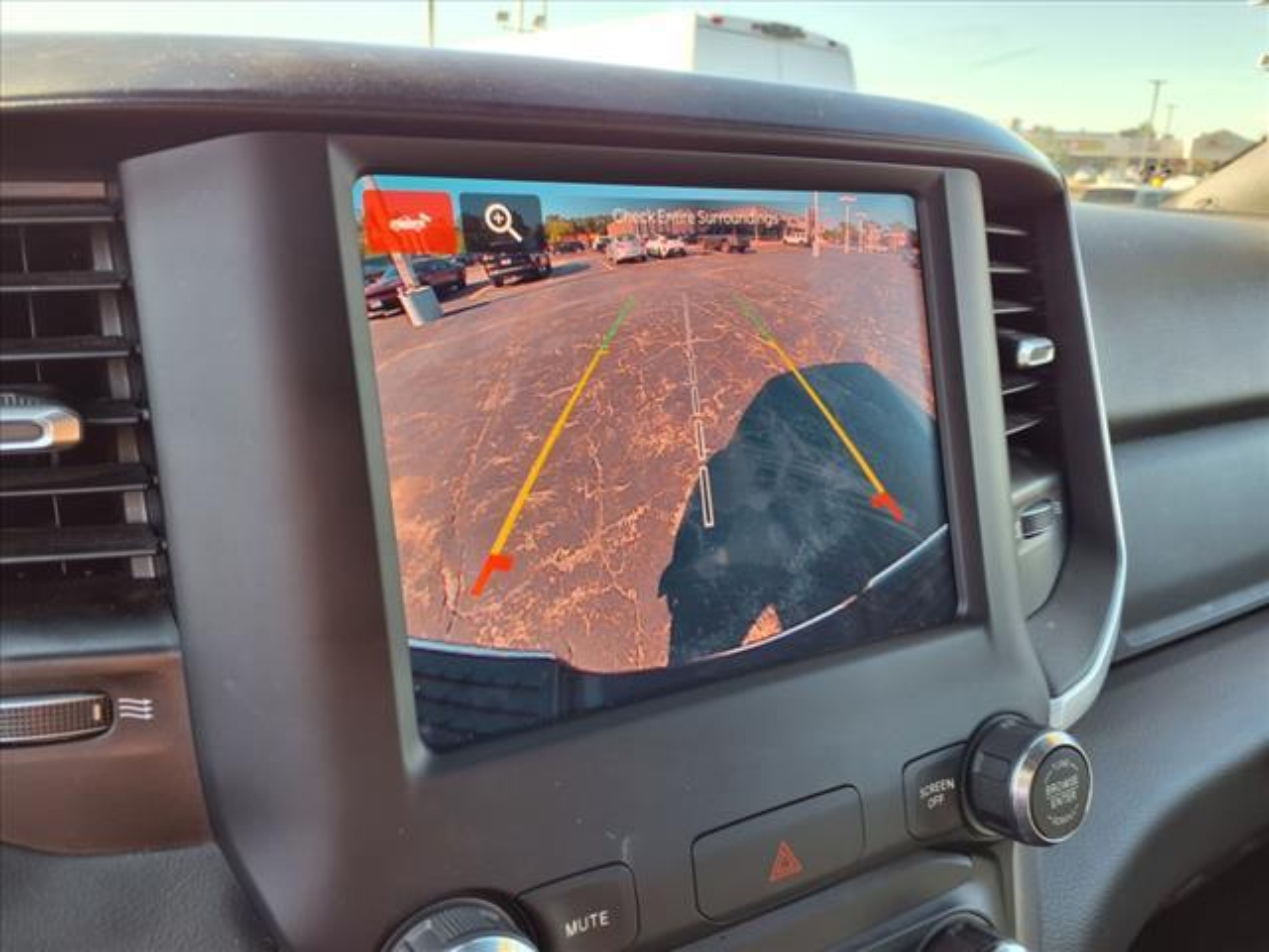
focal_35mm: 27
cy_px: 476
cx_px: 634
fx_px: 990
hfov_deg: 65.3
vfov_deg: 51.4
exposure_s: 1/120
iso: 50
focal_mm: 3.58
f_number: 1.9
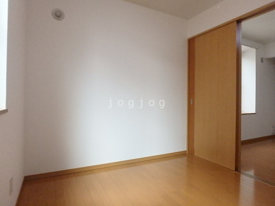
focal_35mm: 21
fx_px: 167
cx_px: 138
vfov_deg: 63.4
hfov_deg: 79.0
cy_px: 103
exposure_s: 1/500
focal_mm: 3.7
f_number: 3.5
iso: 1600
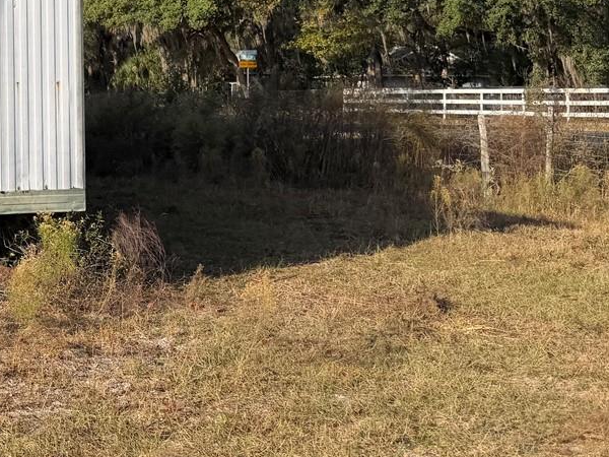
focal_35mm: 64
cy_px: 17
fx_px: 1126
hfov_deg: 28.0
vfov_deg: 22.2
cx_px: -30
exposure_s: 1/3953
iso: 80
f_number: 1.78
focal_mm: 6.76
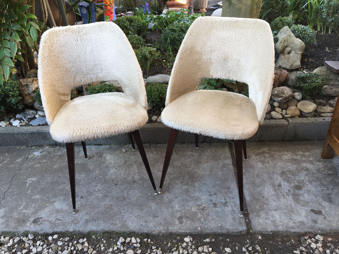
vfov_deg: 48.2
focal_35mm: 29
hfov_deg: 61.7
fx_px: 284
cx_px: 170
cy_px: 127
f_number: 2.2
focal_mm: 4.15
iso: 25
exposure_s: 1/50
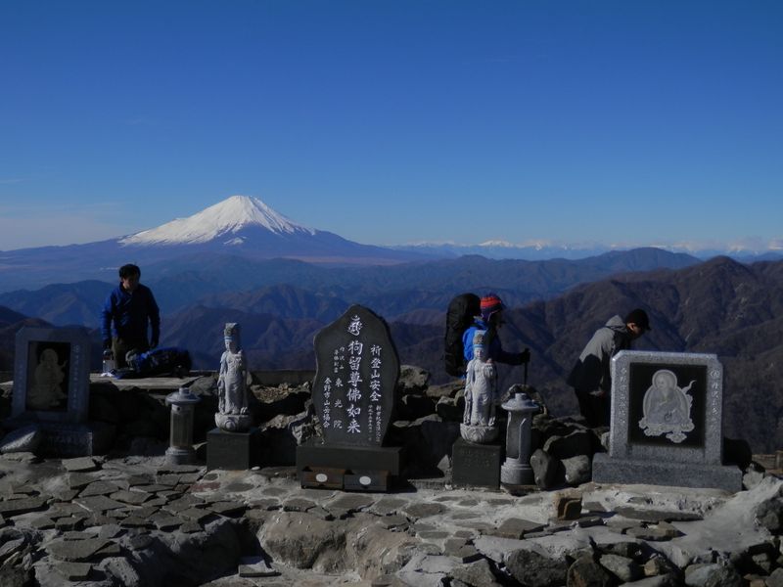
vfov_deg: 36.0
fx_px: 905
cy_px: 294
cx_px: 392
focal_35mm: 40
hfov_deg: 46.8
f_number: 10.4
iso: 80
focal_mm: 7.3
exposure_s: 1/250
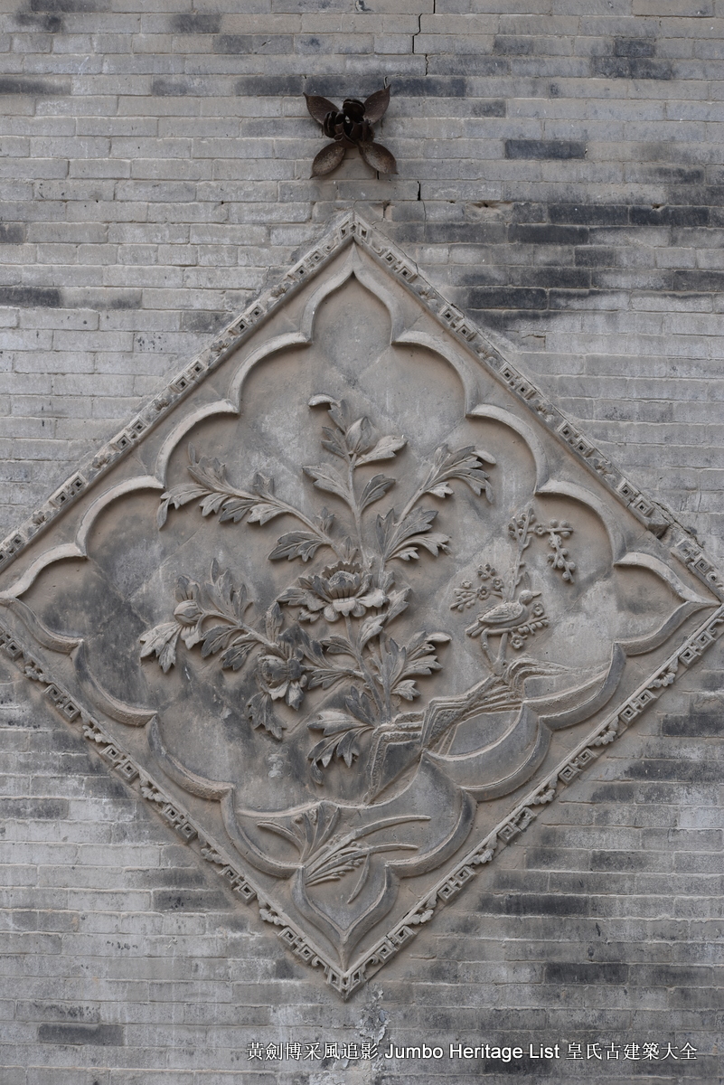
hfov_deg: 13.1
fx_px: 3165
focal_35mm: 105
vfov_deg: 19.4
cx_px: 362
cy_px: 542
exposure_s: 1/250
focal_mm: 70
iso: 200
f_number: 6.3
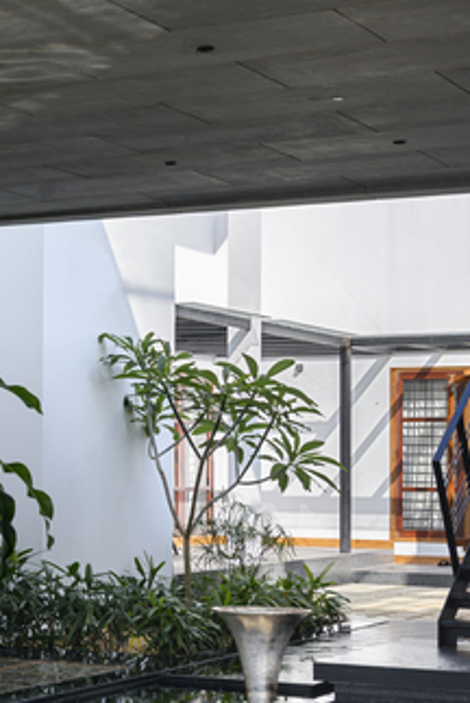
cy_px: 424
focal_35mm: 99
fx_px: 1934
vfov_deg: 20.6
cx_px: -125
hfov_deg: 13.4
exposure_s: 1/8
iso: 100
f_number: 11
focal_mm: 32
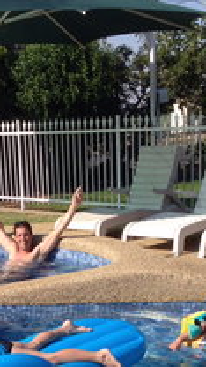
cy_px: 300
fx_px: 855
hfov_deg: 13.6
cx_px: 26
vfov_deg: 23.8
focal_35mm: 88
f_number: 2.4
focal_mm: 4.28
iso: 50
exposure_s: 1/1672
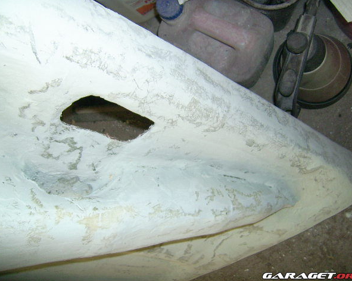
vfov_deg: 40.1
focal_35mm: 37
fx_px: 386
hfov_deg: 49.1
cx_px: 174
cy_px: 139
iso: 100
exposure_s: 1/60
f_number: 2.8
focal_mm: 5.95
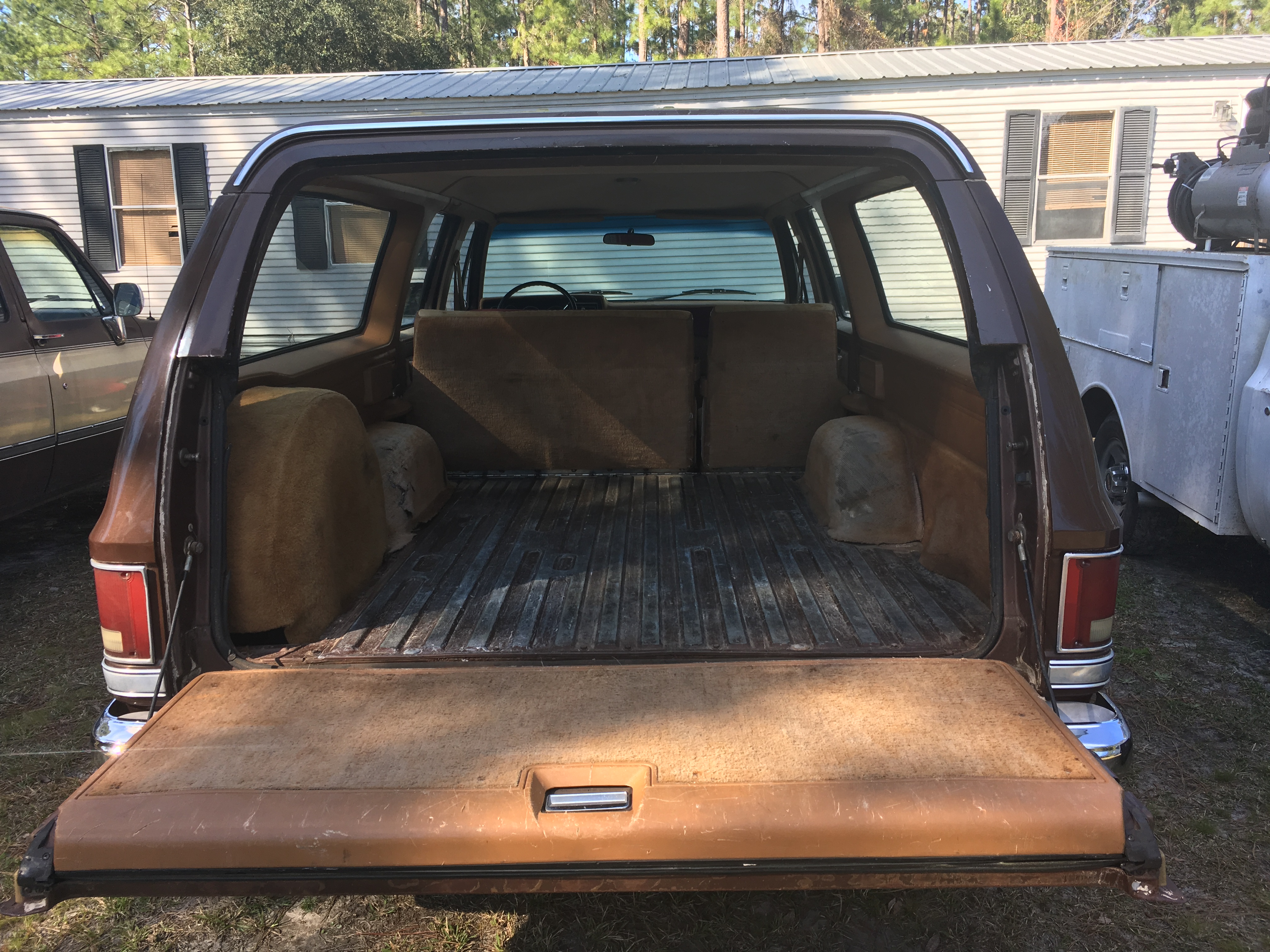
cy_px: 476
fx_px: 1064
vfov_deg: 48.2
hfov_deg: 61.7
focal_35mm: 29
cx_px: 635
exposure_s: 1/290
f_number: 2.2
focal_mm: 4.15
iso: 25
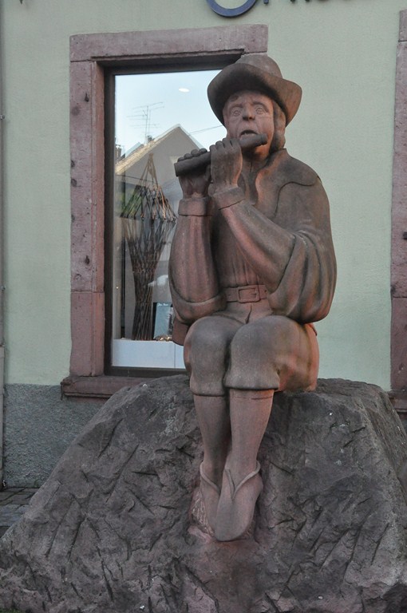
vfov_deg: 35.1
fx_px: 969
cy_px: 306
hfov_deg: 23.7
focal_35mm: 57
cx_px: 204
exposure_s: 1/125
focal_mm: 38
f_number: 11
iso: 3200
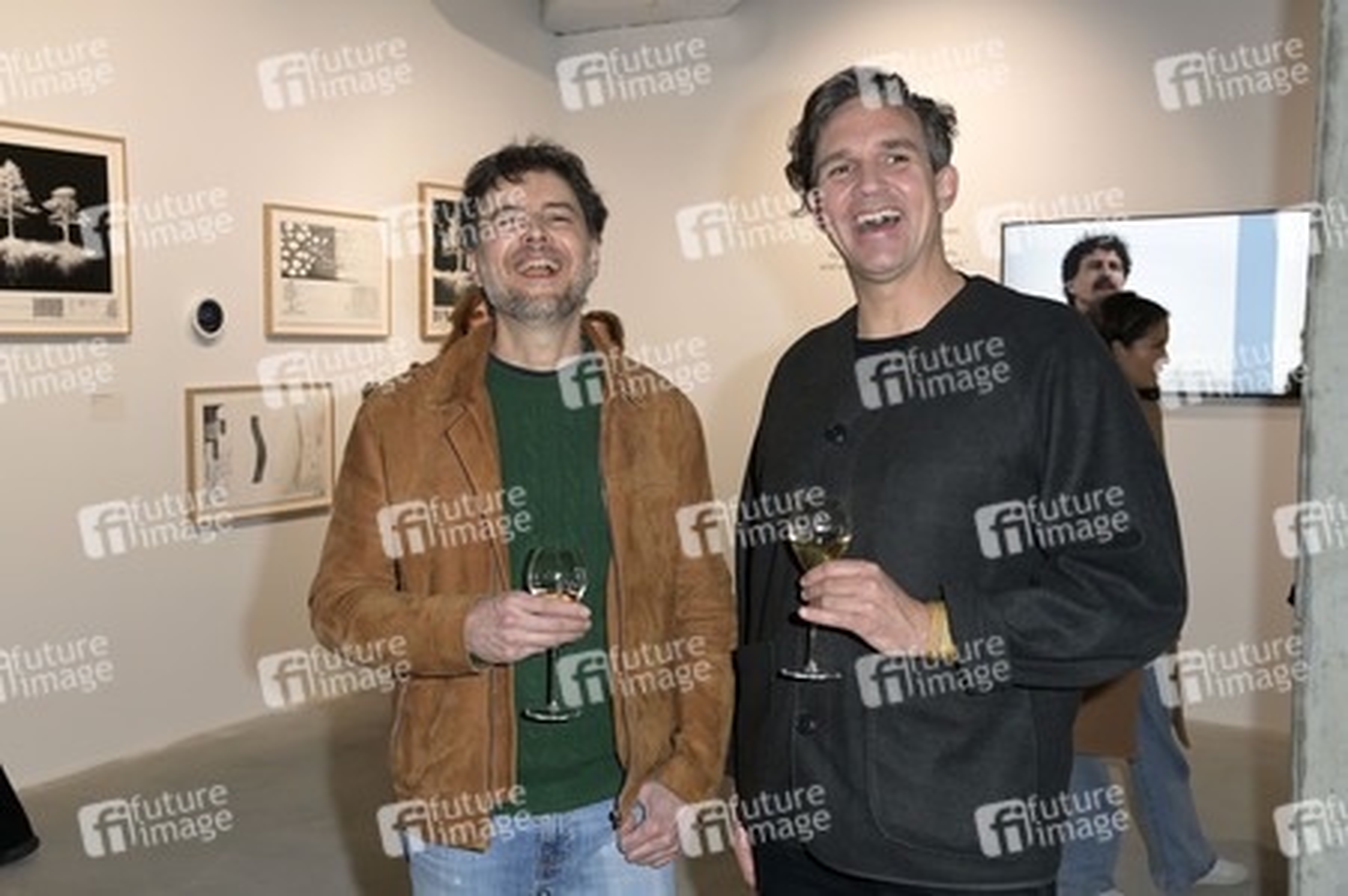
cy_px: 448
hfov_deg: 54.5
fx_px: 1310
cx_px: 674
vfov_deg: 37.8
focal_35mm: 35
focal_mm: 35
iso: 1250
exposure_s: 1/100
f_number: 5.6
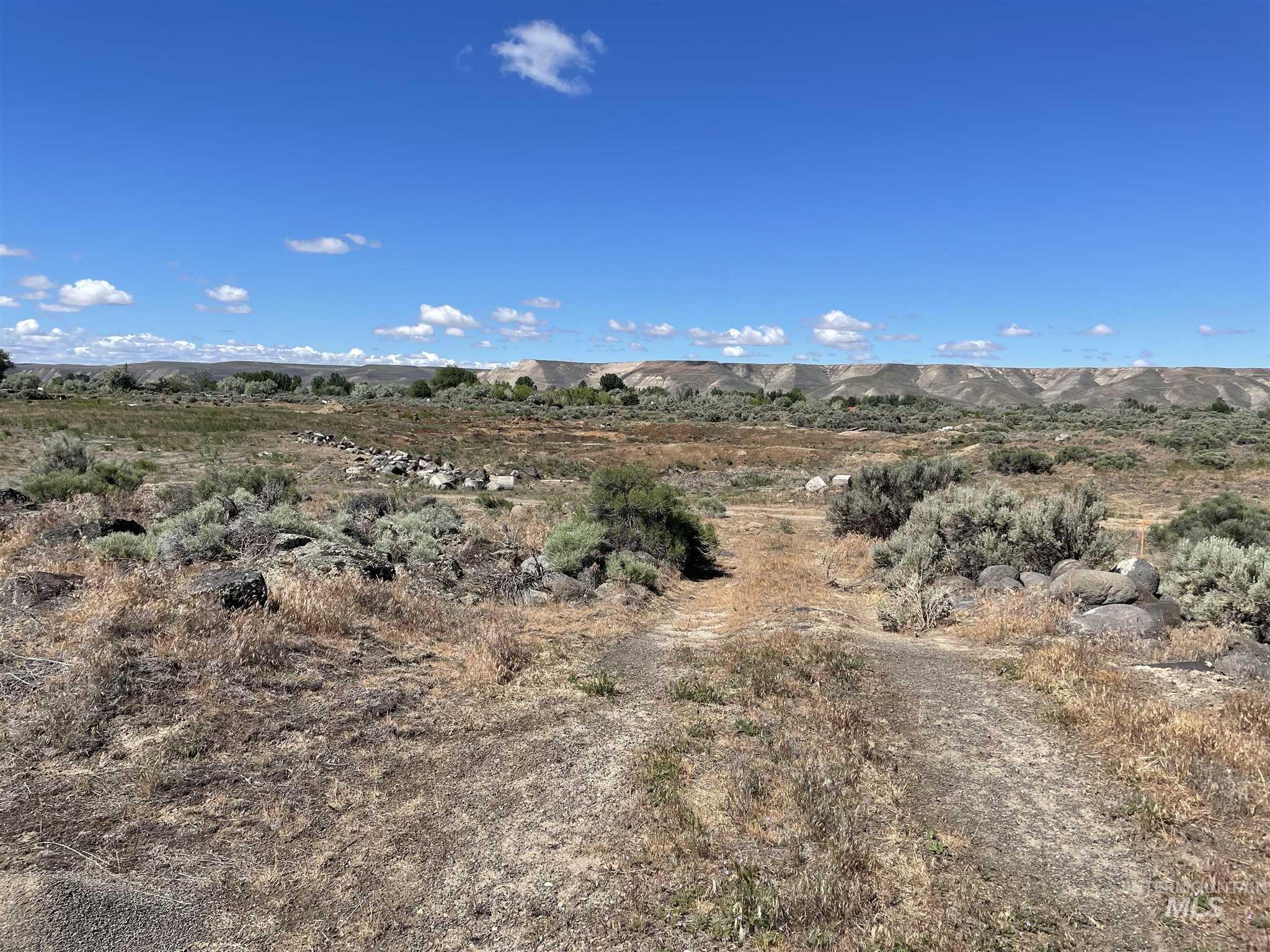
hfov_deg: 67.3
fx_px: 954
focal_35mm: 26
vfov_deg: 53.1
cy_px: 476
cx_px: 635
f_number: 1.6
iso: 32
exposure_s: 1/4651
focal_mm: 4.2
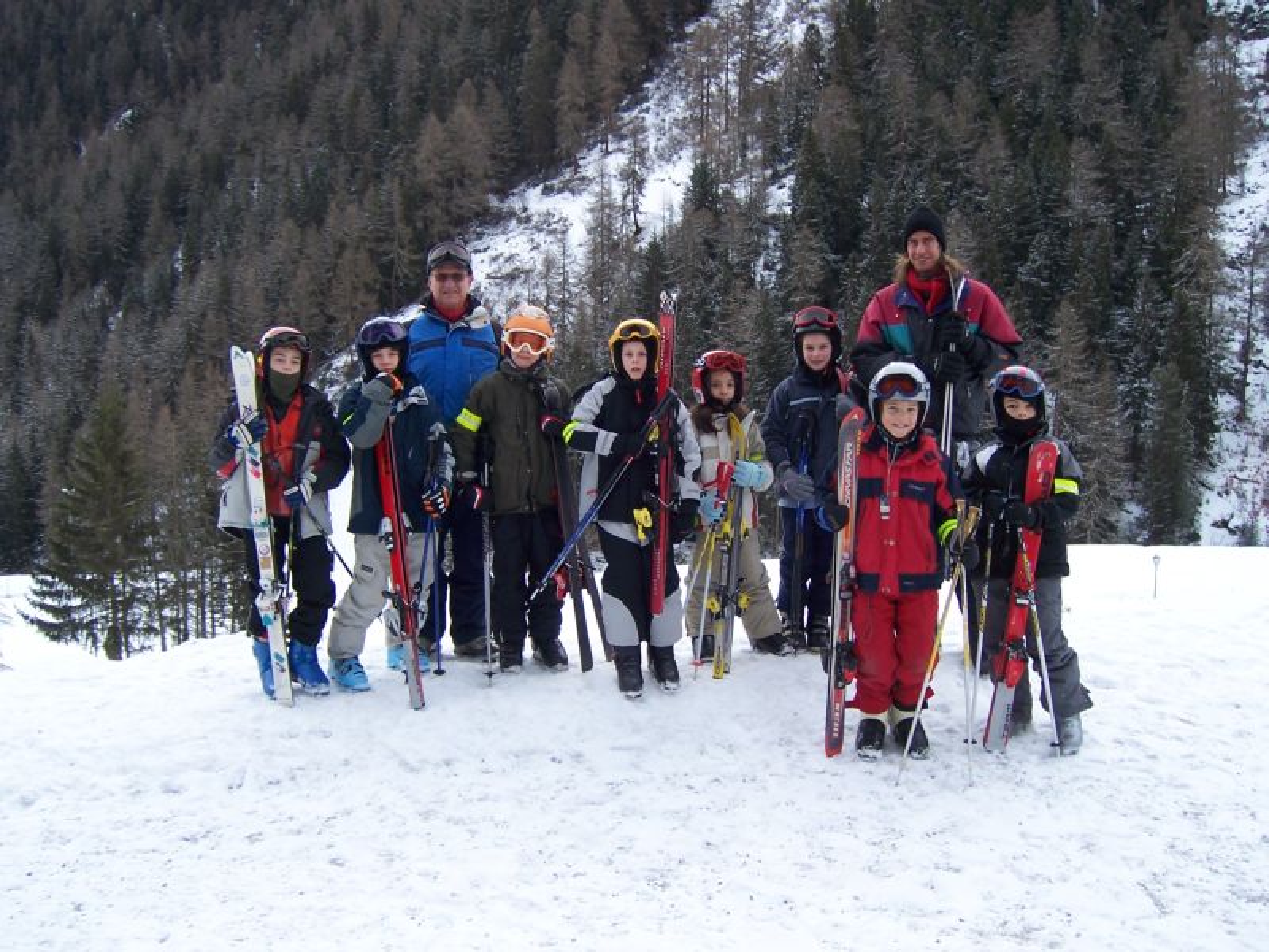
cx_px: 634
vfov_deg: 39.7
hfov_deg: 51.4
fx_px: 1320
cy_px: 476
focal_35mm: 36
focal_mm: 6.2
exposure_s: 1/200
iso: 80
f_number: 2.8
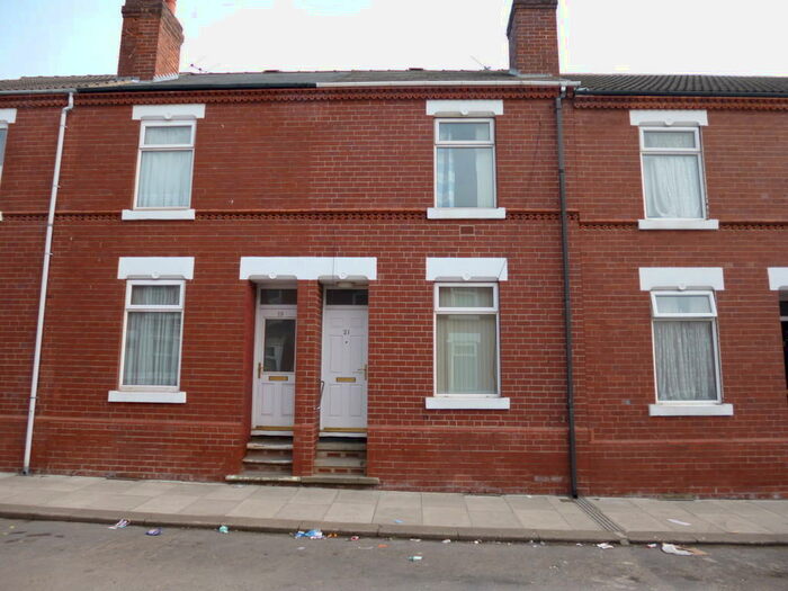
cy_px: 296
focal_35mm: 24
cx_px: 394
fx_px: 546
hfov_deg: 71.6
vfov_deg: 56.8
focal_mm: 4.3
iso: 100
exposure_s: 1/640
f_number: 2.8
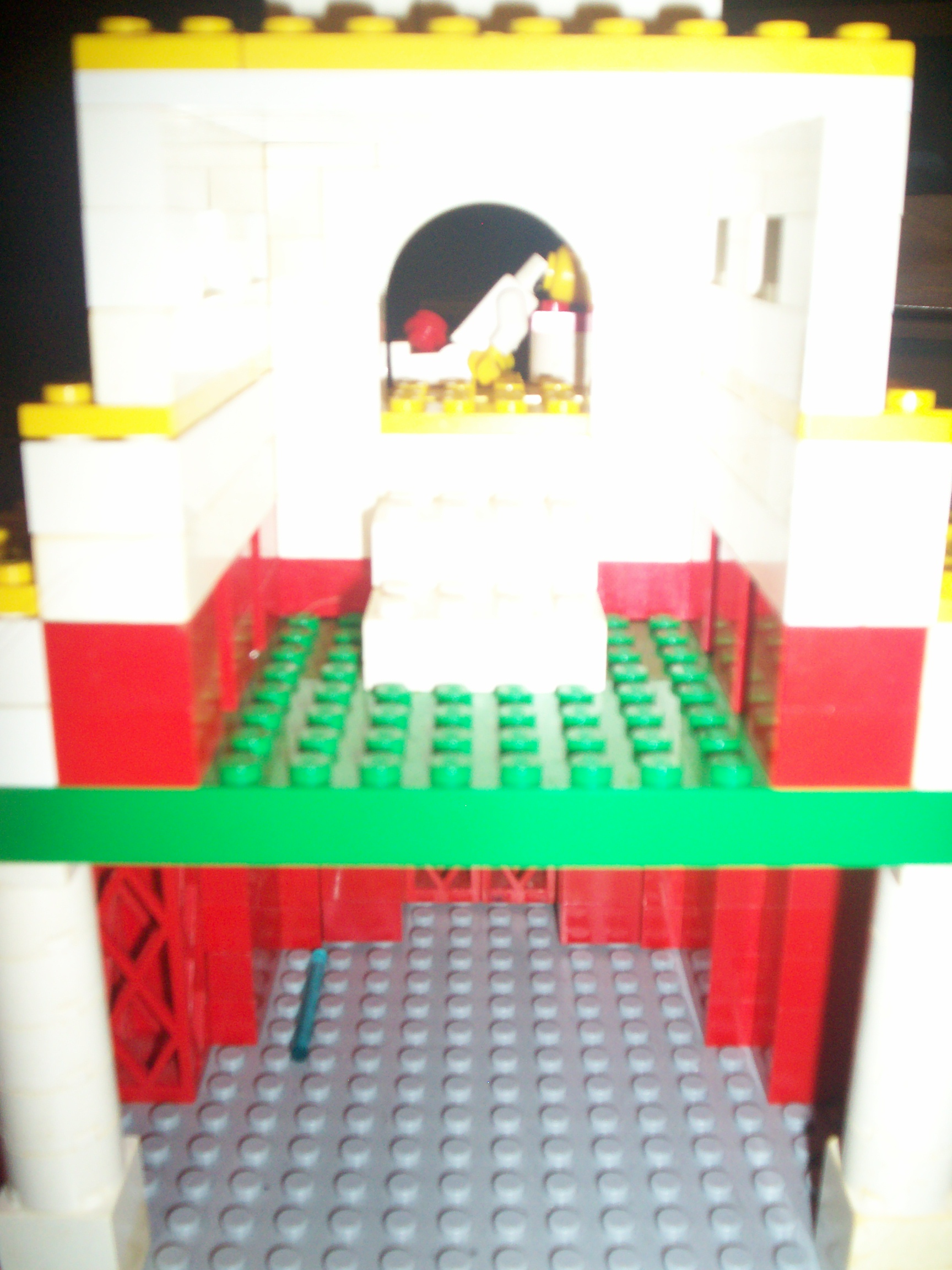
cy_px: 635
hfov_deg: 39.7
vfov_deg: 51.4
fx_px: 1320
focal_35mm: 36
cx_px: 476
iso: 140
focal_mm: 5.9
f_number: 4.5
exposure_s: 1/64
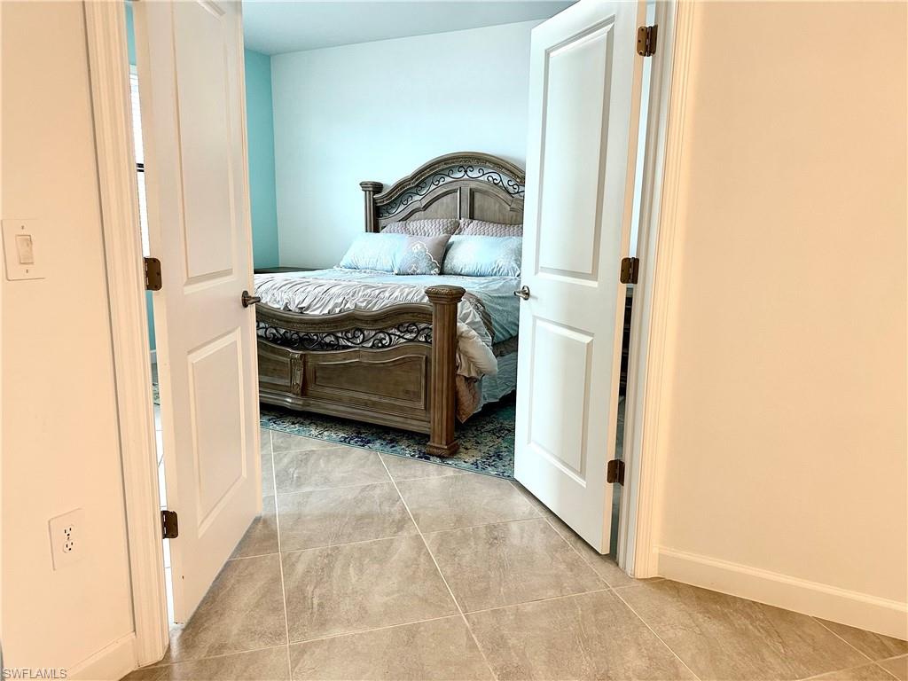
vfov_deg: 56.8
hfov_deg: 71.6
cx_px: 454
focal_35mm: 24
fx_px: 630
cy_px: 340
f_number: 1.78
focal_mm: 6.86
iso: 200
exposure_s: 1/60
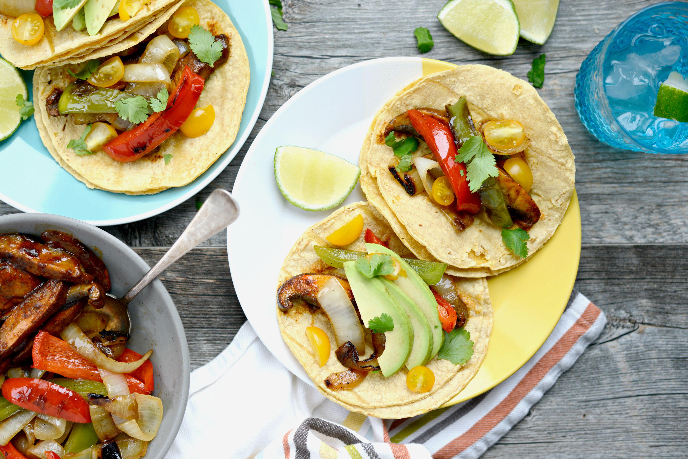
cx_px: 344
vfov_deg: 27.0
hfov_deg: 39.6
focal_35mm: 50
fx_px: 956
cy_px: 230
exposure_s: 1/400
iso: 220
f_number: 3.2
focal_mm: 50
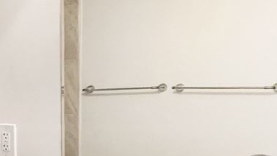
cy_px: 188
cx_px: -83
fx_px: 566
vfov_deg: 15.1
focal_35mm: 77
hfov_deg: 24.1
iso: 400
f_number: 1.8
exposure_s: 1/60
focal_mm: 4.25
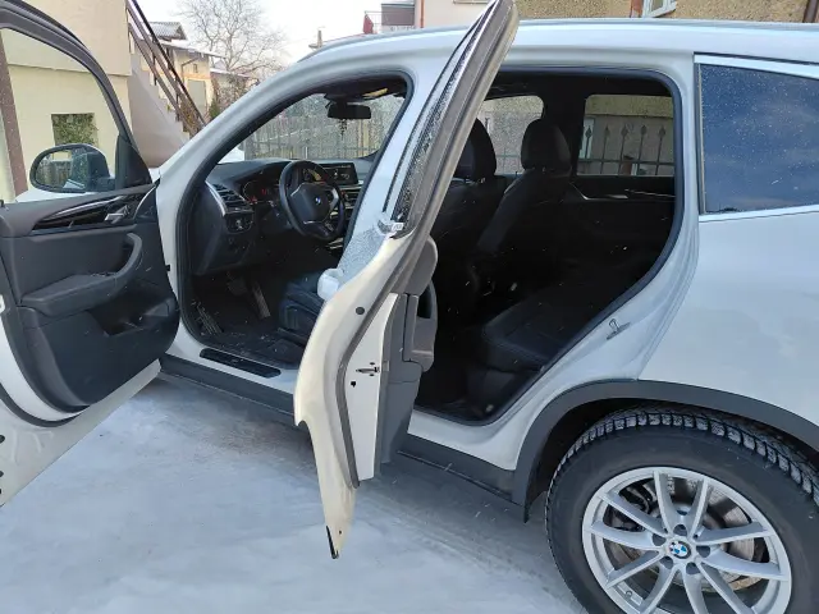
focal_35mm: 25
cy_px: 307
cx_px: 410
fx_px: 591
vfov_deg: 54.9
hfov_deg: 69.4
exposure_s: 1/205
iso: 50
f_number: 1.8
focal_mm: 4.69
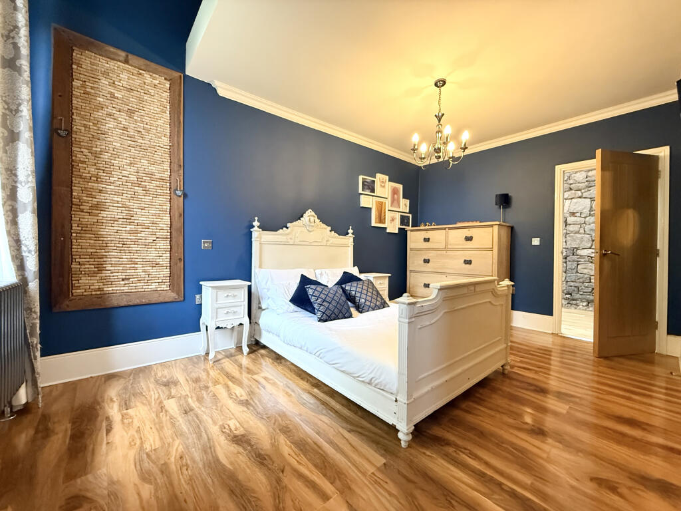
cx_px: 340
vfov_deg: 85.7
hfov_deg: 102.1
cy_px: 256
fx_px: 275
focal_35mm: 14
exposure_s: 1/50
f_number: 2.2
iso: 640
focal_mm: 2.22
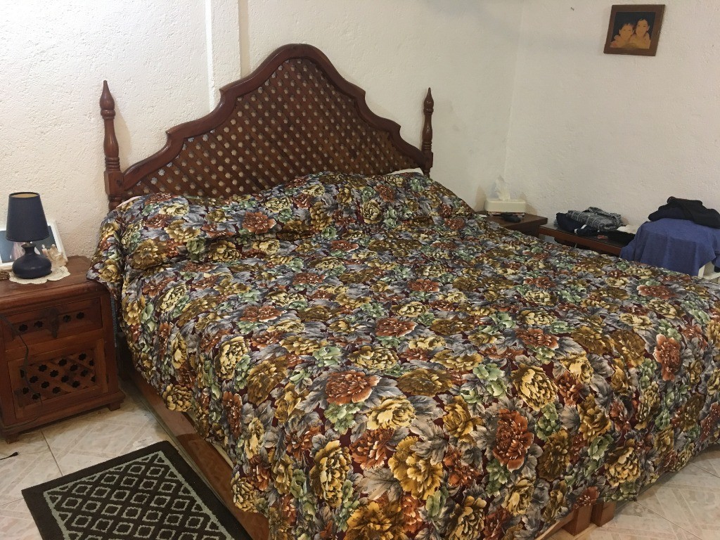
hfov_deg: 61.7
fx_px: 603
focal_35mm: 29
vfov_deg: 48.2
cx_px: 360
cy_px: 270
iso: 80
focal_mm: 4.15
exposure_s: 1/17
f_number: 2.2
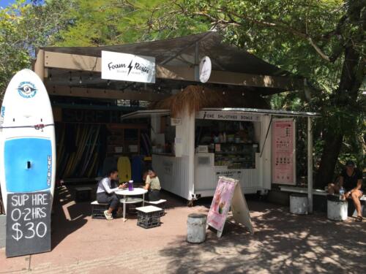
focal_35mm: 29
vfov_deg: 48.2
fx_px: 307
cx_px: 183
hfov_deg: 61.7
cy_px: 137
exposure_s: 1/712
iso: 25
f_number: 2.2
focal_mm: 4.15
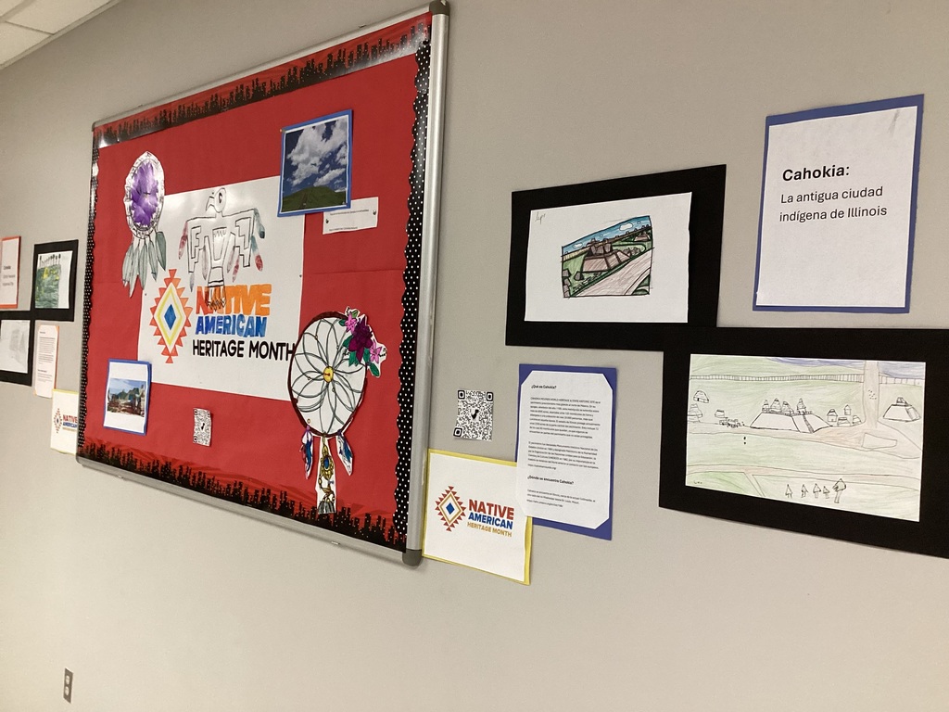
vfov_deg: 45.4
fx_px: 850
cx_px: 474
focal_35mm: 31
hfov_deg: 58.4
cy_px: 356
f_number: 2.4
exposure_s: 1/60
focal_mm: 3.3
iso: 250
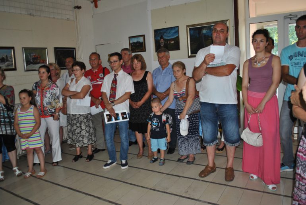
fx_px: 230
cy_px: 102
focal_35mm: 27
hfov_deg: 67.3
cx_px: 153
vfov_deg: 48.0
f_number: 3.5
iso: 200
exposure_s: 1/60
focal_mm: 18
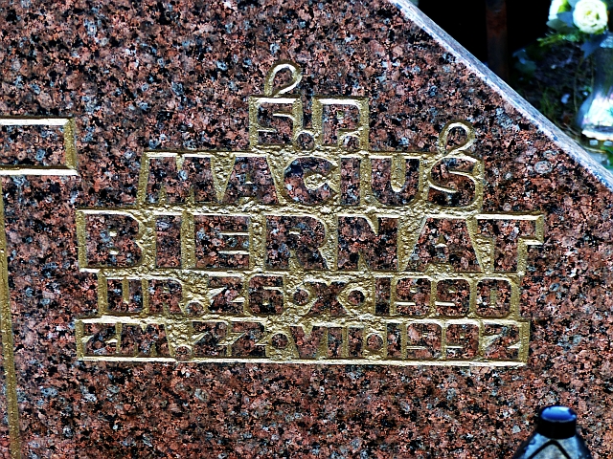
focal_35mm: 83
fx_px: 1470
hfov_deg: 23.6
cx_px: 306
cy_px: 230
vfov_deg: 17.8
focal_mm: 15
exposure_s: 1/60
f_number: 2.8
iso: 125
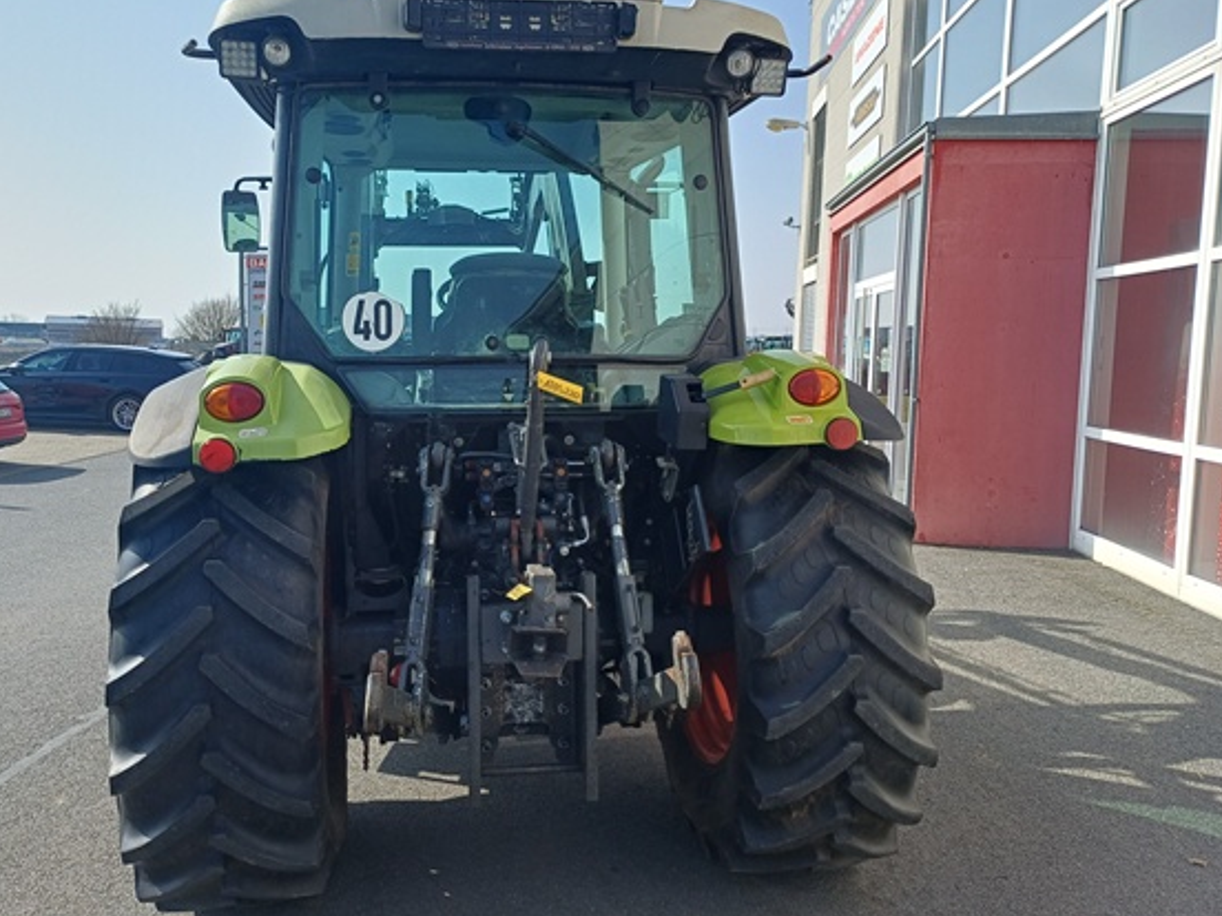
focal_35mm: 29
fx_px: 1024
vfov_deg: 48.2
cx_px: 525
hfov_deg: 61.4
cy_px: 440
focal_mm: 4.65
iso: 50
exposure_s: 1/1024
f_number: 1.8
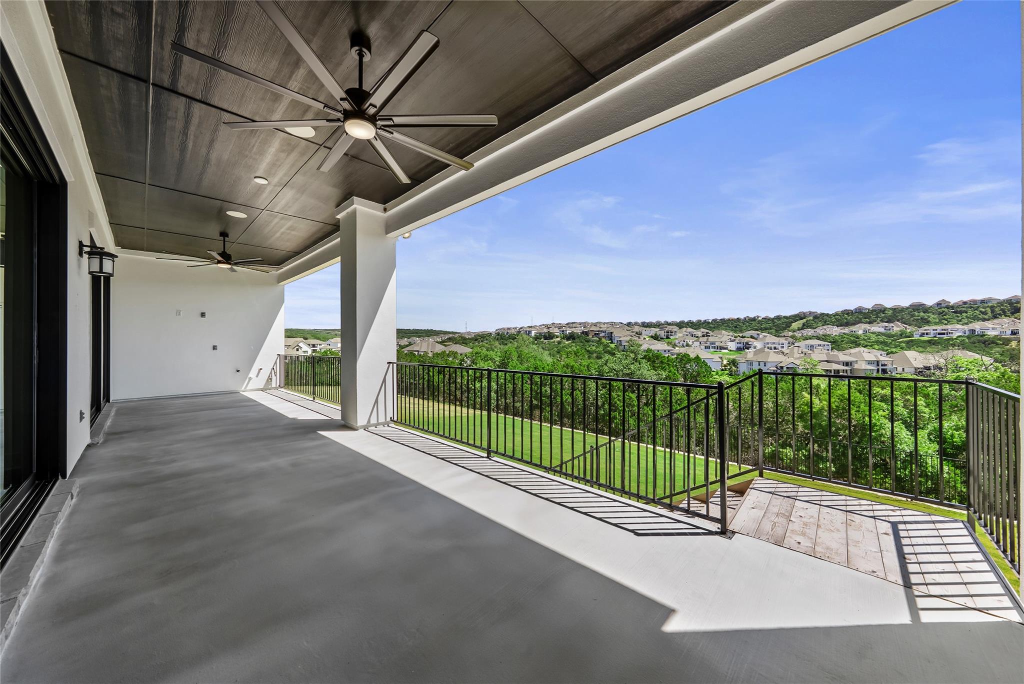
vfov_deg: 90.1
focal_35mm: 12
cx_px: 512
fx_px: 341
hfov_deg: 112.6
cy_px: 342
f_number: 13
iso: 100
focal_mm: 12
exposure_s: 1/13
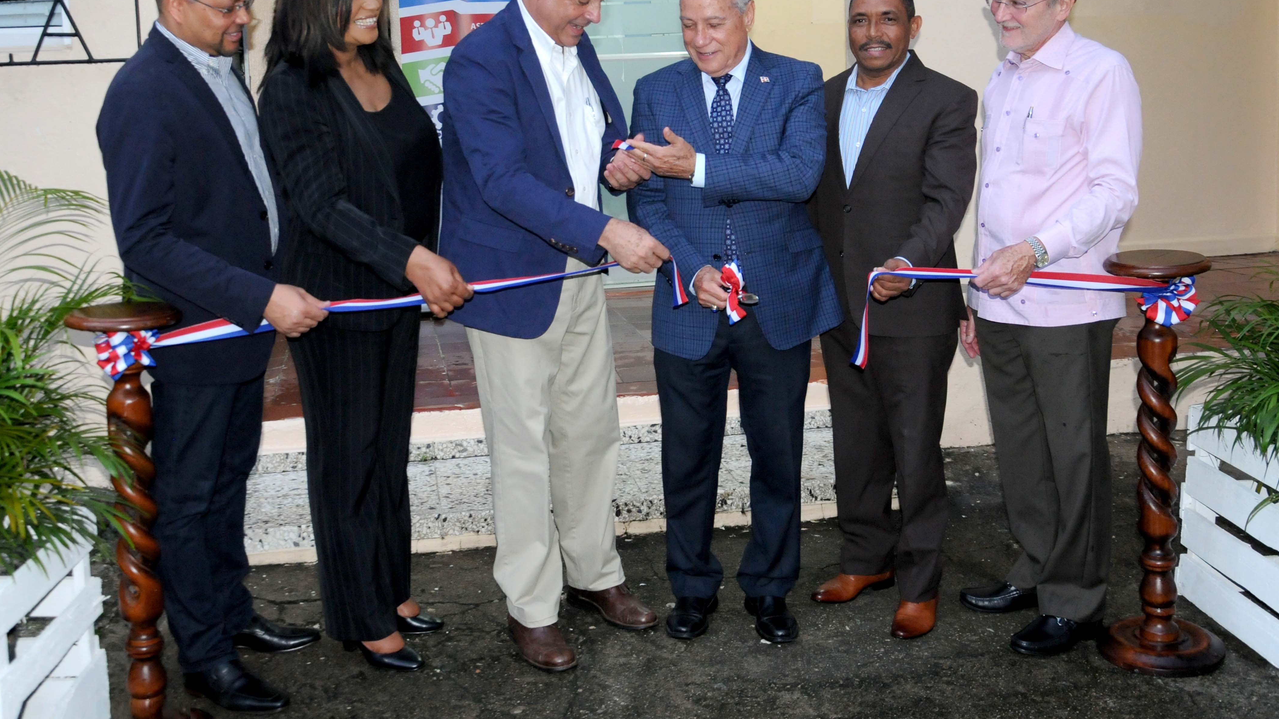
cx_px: 632
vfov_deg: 33.6
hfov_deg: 56.6
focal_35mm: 35
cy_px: 301
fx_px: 1187
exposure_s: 1/50
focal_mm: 22
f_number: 4
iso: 1000
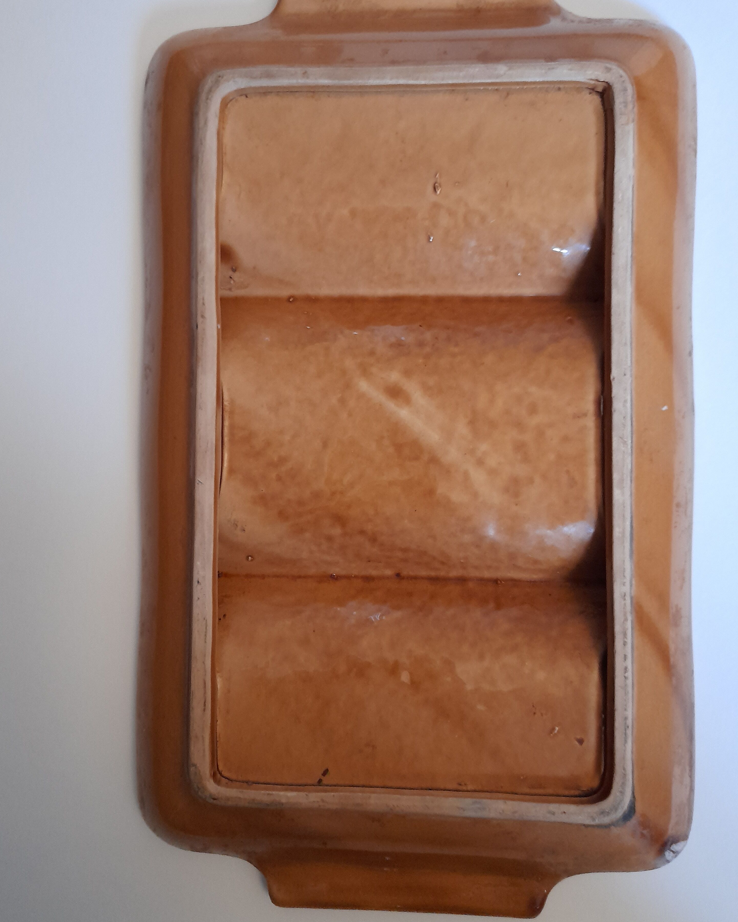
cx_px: 363
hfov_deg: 53.2
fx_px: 737
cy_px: 460
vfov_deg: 64.1
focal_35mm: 27
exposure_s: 1/25
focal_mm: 4.6
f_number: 2
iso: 640
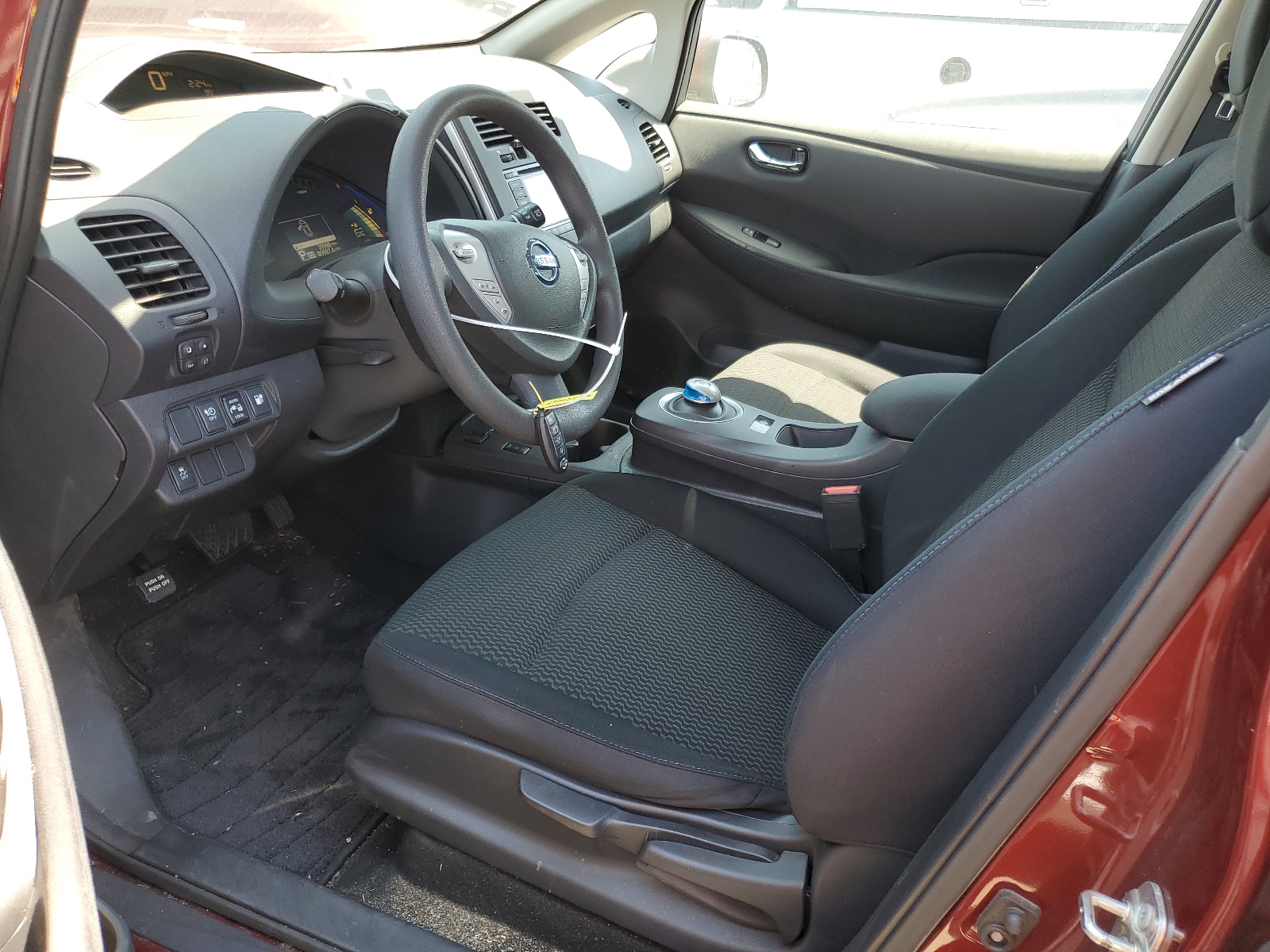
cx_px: 635
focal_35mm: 26
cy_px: 476
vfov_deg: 53.1
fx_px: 954
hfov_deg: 67.3
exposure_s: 1/175
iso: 50
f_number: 1.5
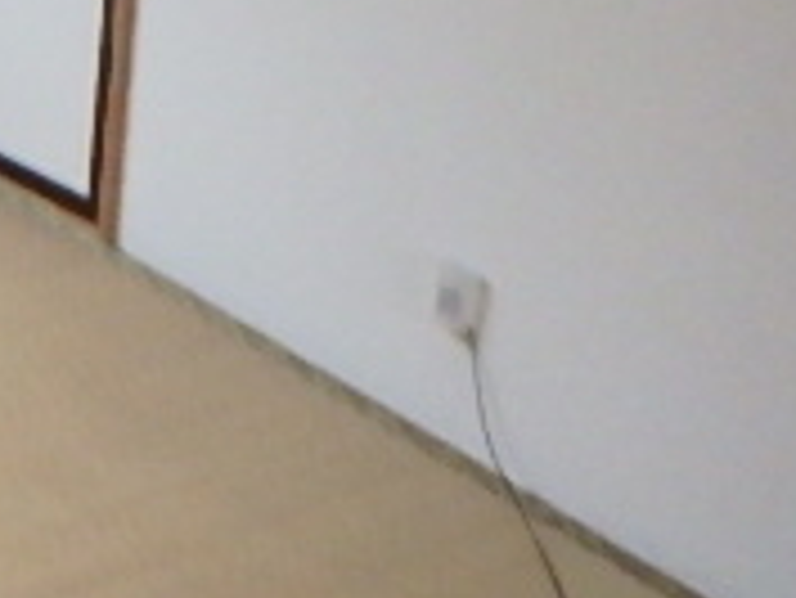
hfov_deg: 19.4
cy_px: -360
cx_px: -630
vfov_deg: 17.1
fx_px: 1749
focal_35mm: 76
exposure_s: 1/30
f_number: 3.5
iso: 800
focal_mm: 3.7
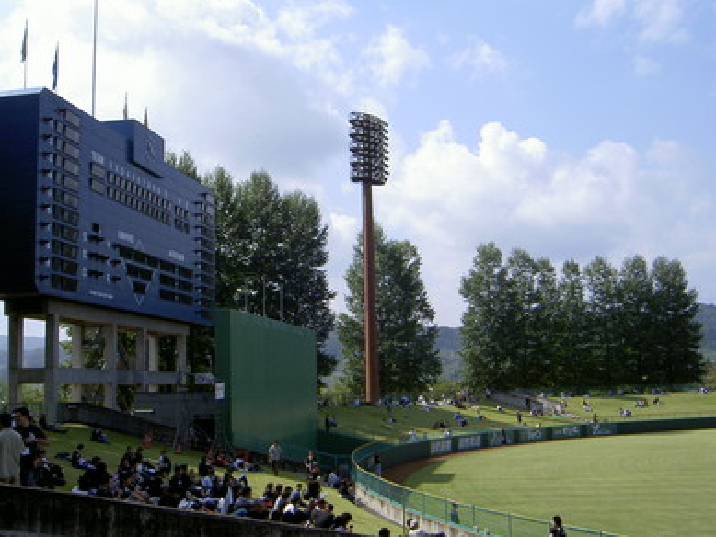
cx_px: 339
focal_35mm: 44
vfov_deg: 32.9
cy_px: 254
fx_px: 910
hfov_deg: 42.9
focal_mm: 6.3
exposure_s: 1/400
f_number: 4.9
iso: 50
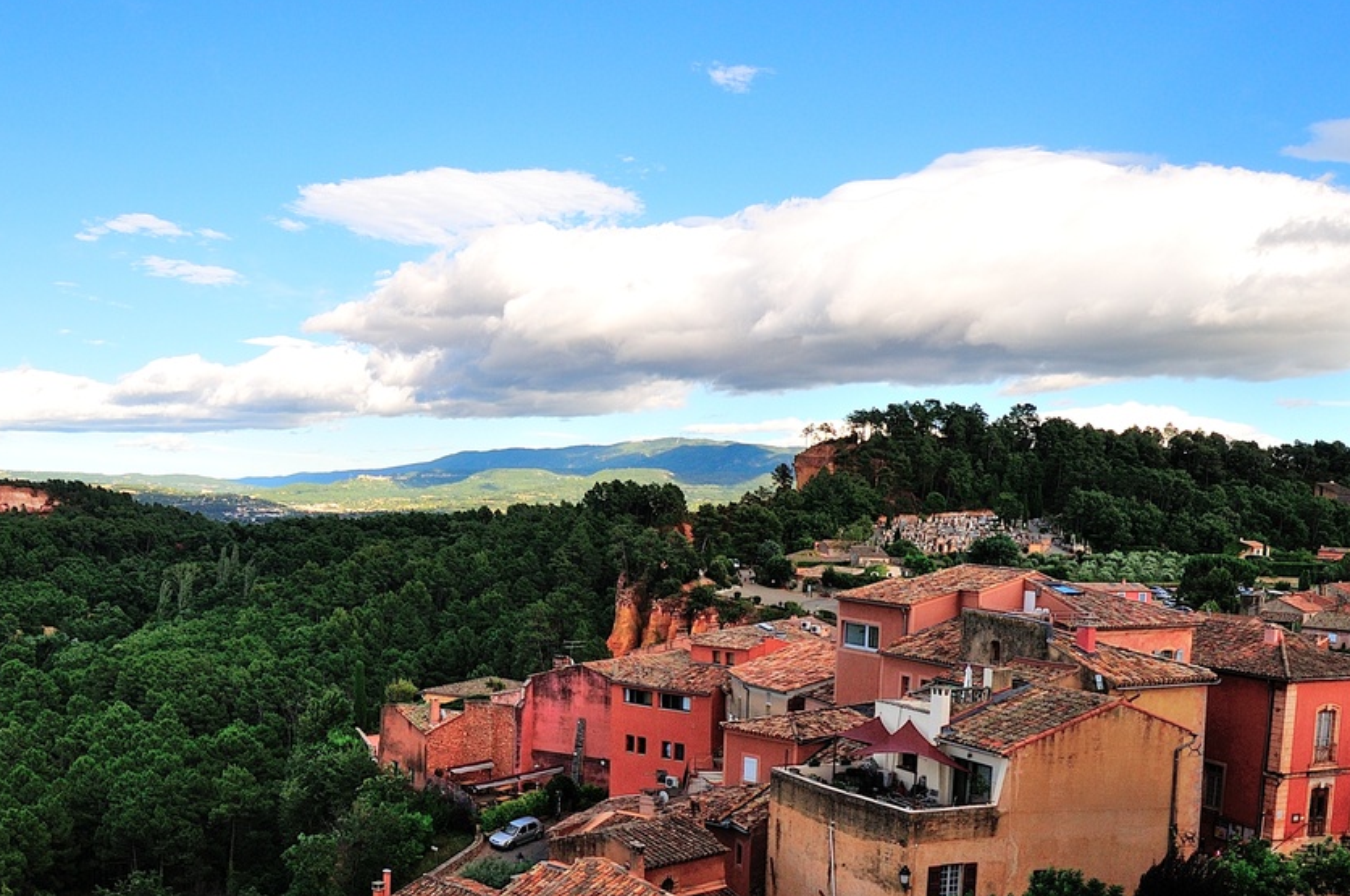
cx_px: 554
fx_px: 2097
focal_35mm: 56
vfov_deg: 23.9
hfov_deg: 35.6
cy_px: 674
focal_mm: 24
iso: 200
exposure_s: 1/180
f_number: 11
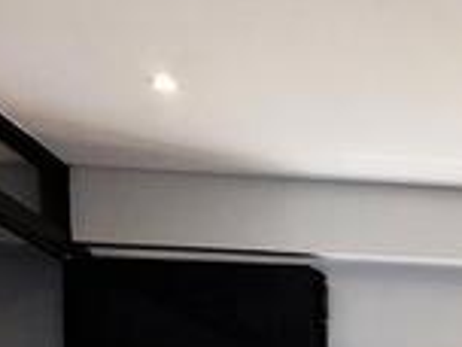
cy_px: 715
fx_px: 1615
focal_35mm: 121
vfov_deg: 11.0
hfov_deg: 13.7
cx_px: 942
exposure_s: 1/120
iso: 64
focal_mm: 5.54
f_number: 1.8
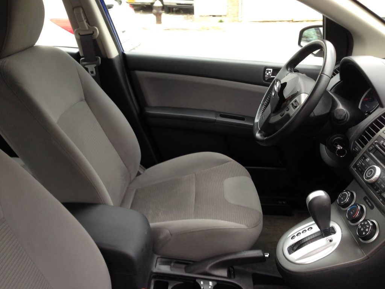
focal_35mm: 33
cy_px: 144
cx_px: 192
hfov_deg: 55.4
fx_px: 367
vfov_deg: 42.9
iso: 50
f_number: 2.4
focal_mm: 4.12
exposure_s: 1/20
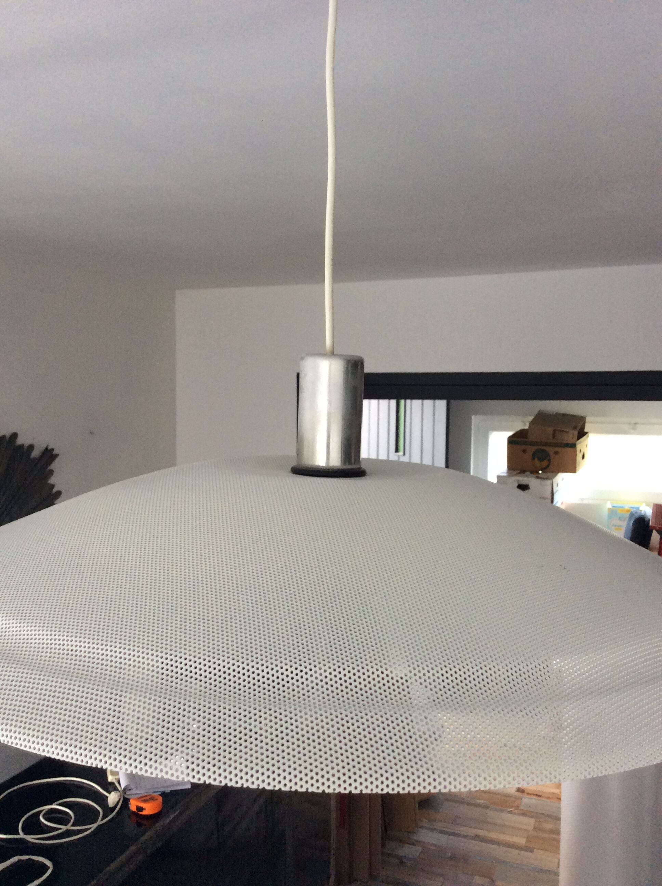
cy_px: 443
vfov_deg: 56.9
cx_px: 331
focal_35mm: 32
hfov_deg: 44.1
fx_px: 818
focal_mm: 3.3
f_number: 2.4
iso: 125
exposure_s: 1/25
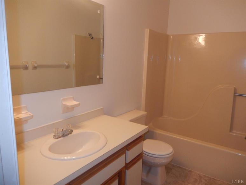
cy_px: 92
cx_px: 123
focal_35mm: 25
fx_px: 178
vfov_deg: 54.9
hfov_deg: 69.4
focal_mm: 4.5
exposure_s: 1/30
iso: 200
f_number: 3.4
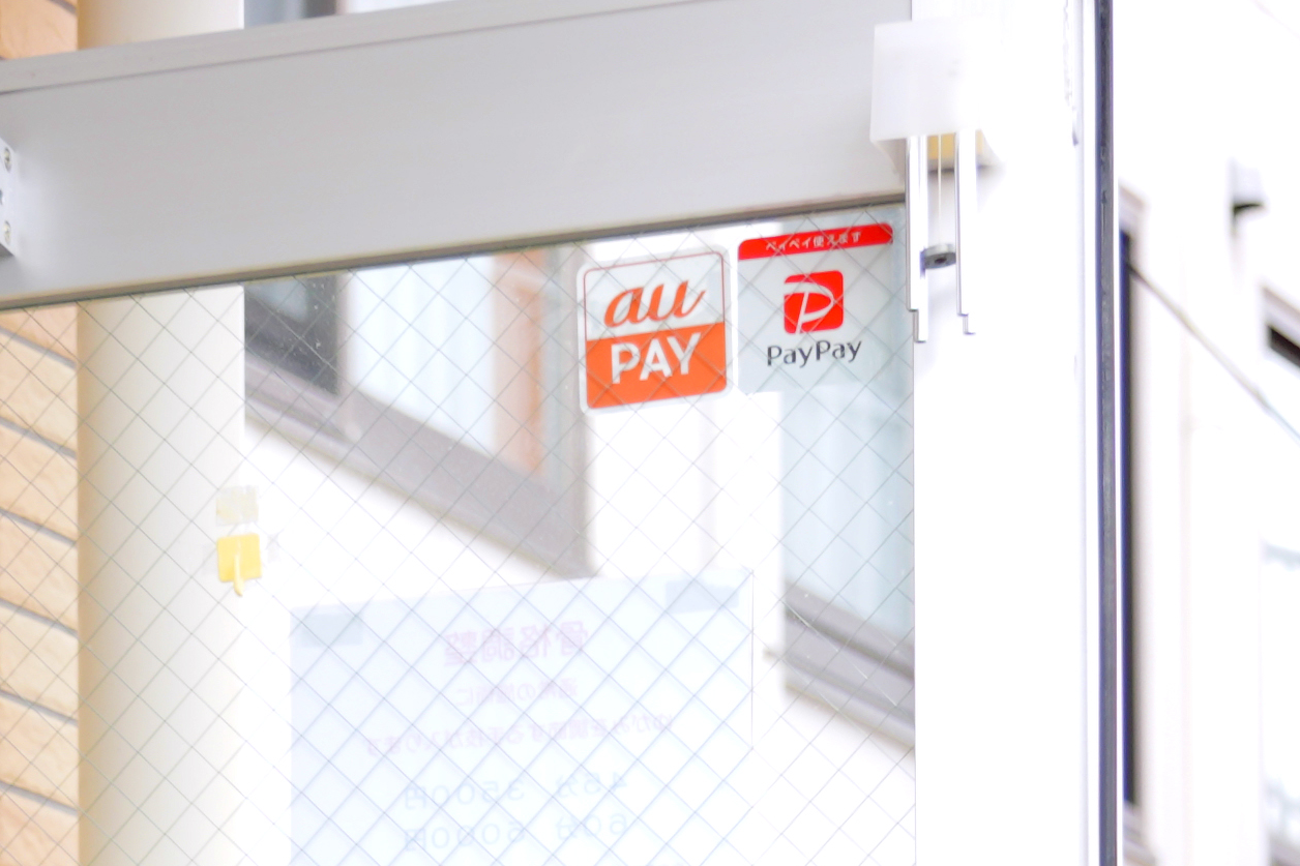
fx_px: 6860
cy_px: 2334
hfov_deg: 10.6
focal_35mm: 190
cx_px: -241
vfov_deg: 6.7
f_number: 2.8
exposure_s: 1/160
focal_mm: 30
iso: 200
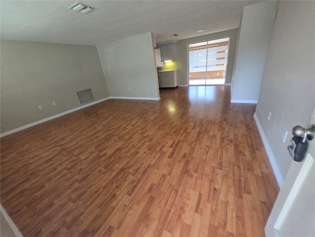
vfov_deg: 89.9
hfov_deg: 106.2
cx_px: 158
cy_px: 118
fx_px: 118
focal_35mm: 13
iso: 320
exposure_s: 1/60
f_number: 2.2
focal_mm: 1.7
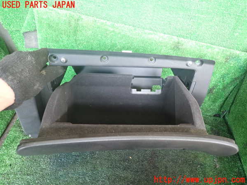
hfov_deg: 69.4
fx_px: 178
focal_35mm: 25
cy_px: 92
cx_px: 124
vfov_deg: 54.9
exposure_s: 1/30
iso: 200
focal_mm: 4.5
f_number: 2
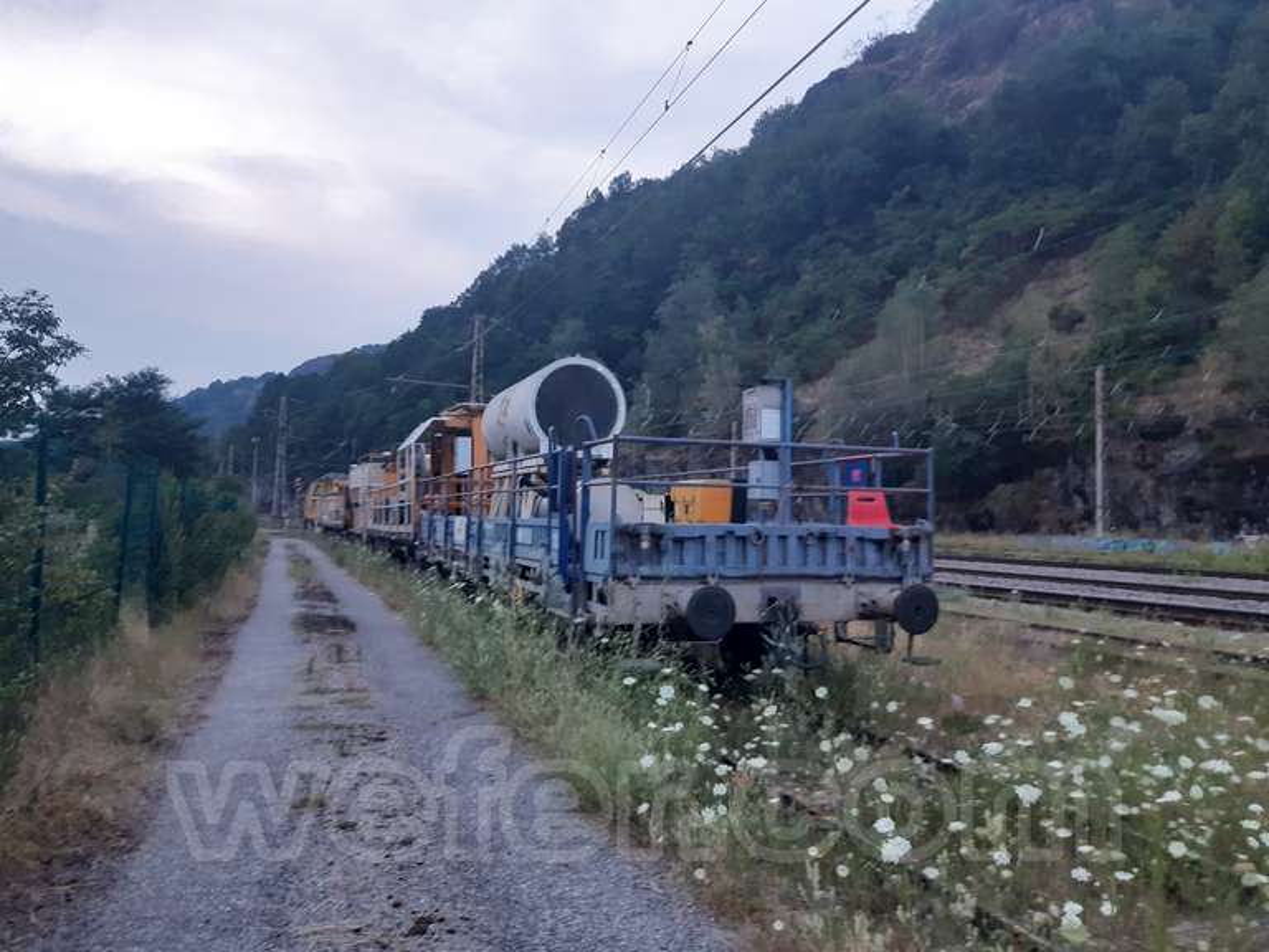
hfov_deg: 67.3
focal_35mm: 26
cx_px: 634
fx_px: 953
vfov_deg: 53.1
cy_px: 476
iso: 250
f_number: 1.7
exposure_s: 1/50
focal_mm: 3.92
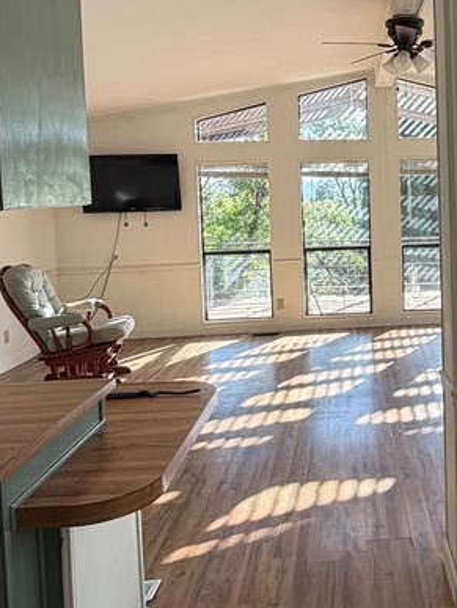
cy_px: 233
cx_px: 411
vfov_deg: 49.7
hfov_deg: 36.3
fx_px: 650
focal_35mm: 37
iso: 64
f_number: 2.2
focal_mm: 2.22
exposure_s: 1/121
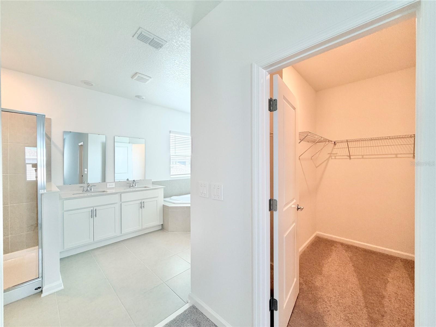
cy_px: 164
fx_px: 176
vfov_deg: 85.7
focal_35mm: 14
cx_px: 218
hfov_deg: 102.1
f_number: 2.2
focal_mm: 2.22
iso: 160
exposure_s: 1/120
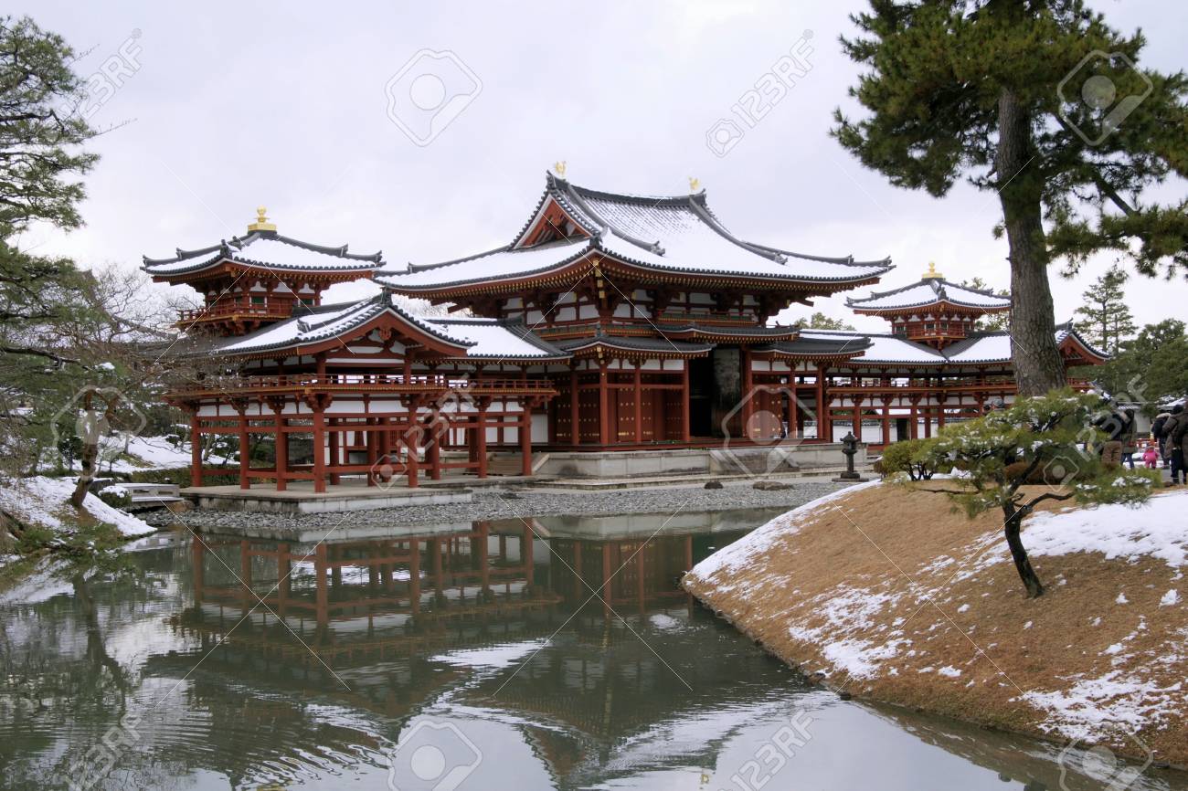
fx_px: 1386
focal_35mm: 42
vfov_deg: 31.9
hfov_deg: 46.4
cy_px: 396
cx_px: 594
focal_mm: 28
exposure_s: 1/125
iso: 200
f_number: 7.1
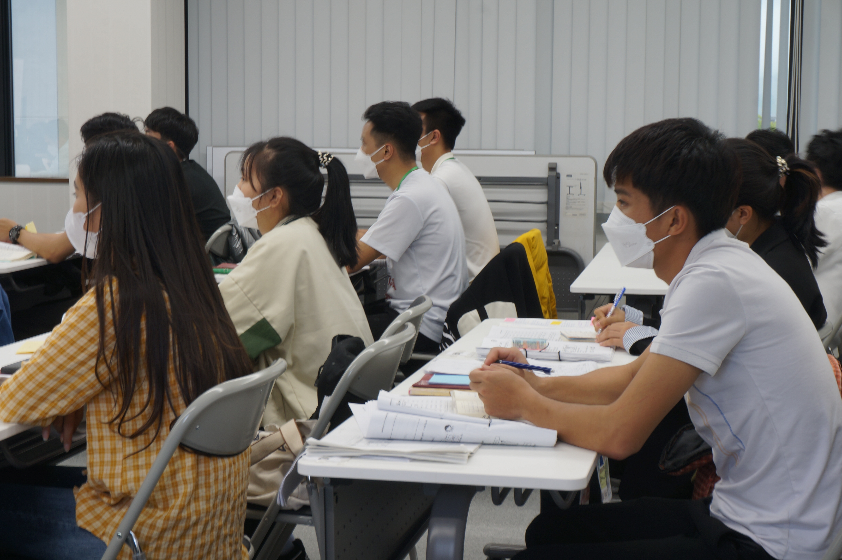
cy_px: 280
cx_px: 421
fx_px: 1472
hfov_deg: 31.9
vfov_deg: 21.5
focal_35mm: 63
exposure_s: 1/3
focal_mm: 42
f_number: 14
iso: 100
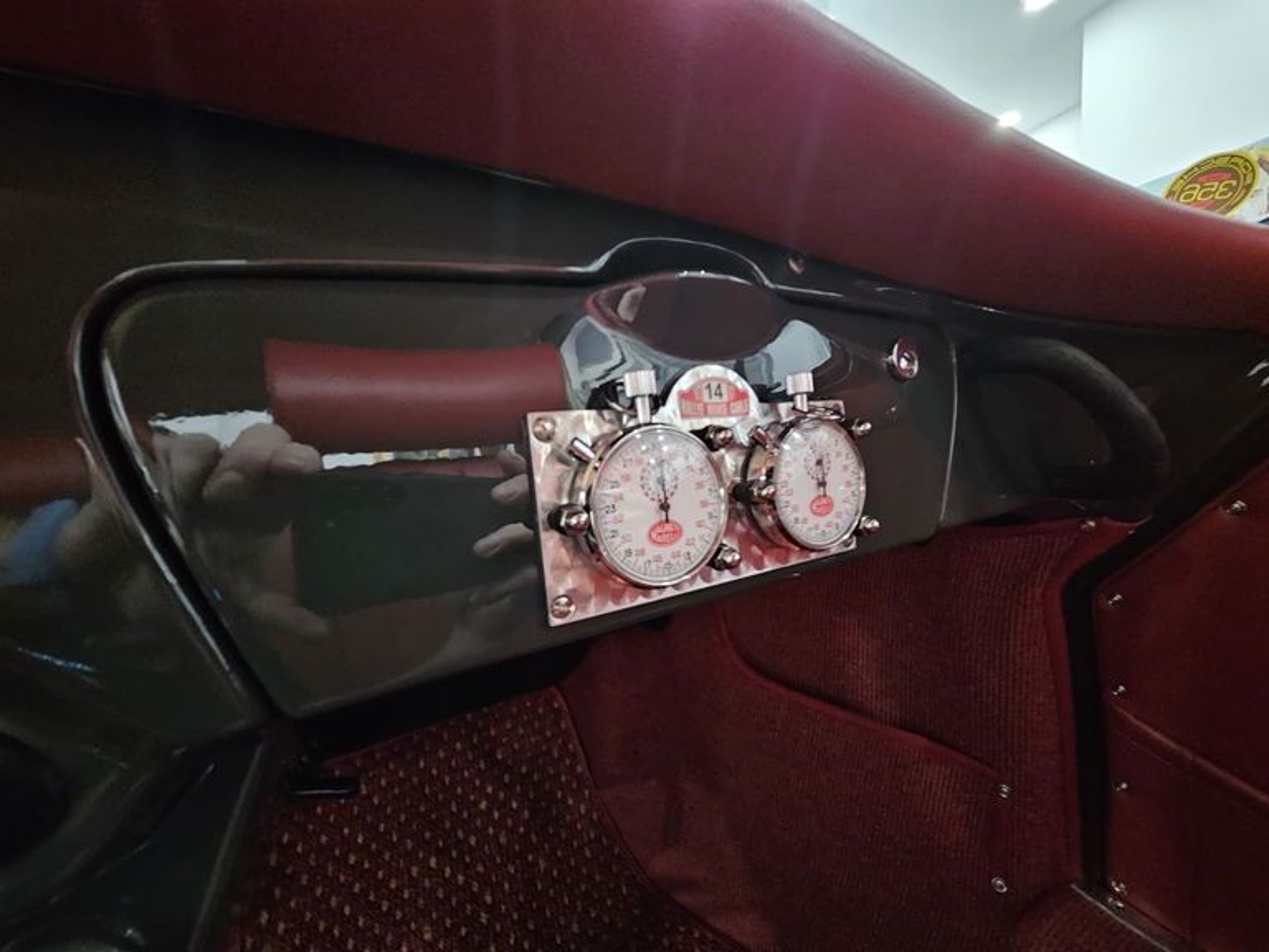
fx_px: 477
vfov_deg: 89.9
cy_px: 476
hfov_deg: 106.2
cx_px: 634
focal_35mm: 13
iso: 1000
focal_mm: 2.2
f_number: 2.2
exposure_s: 1/24
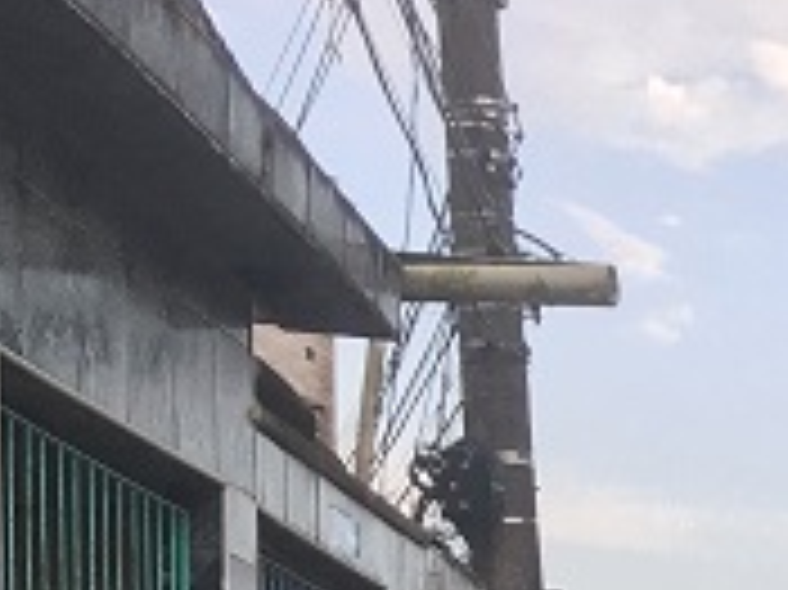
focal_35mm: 149
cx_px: 1608
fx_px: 3390
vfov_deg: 8.9
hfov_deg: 11.8
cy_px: 1434
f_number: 2.2
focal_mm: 4.15
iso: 25
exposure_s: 1/196
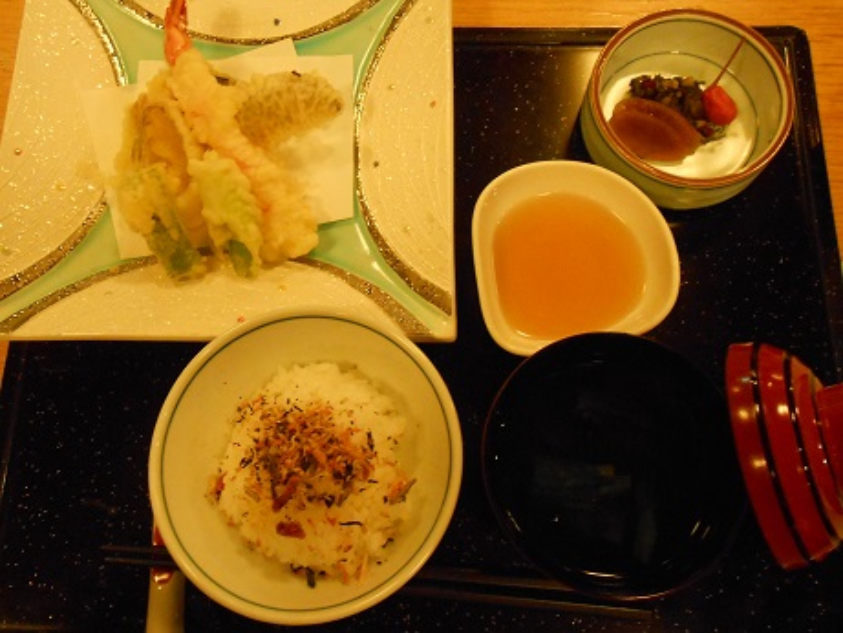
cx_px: 422
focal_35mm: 30
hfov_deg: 60.0
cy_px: 316
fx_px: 731
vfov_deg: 46.8
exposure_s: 1/8
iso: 800
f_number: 3.8
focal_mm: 5.3
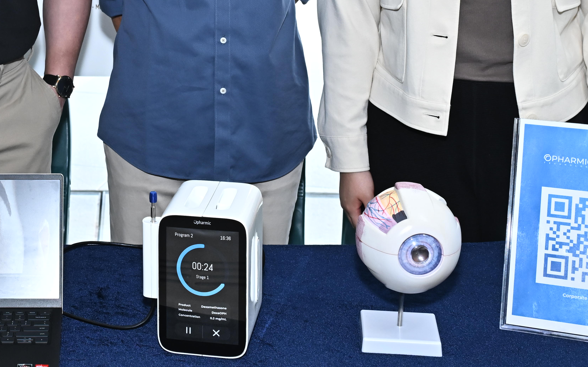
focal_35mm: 86
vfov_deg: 14.7
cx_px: 89
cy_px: -71
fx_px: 1378
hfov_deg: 23.6
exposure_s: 1/200
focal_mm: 34
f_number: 5.6
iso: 1000
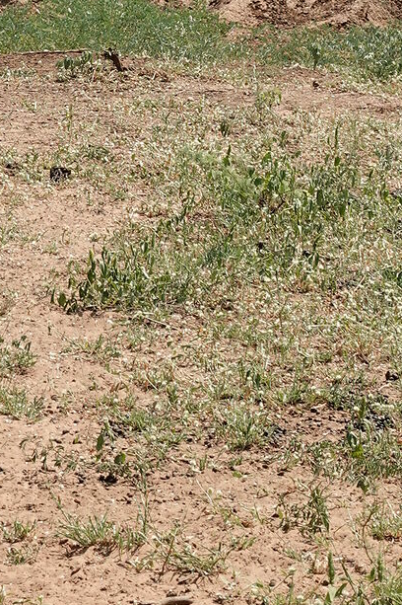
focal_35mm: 239
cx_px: 11
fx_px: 4007
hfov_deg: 5.7
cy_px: -205
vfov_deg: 8.5
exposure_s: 1/640
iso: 100
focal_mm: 22.19
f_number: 4
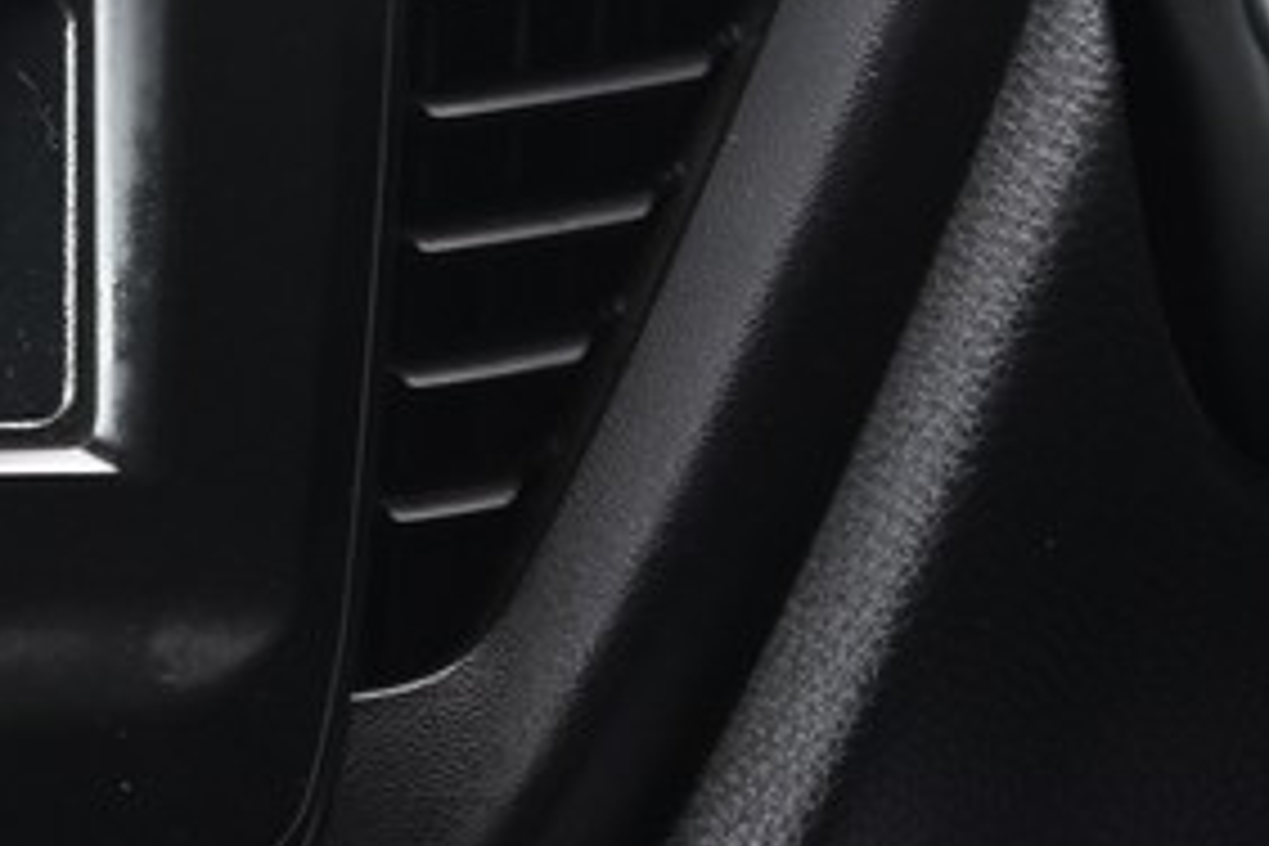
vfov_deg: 12.1
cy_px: 338
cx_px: -711
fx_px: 3983
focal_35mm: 113
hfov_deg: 16.3
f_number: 4.8
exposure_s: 1/180
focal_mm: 29
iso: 800
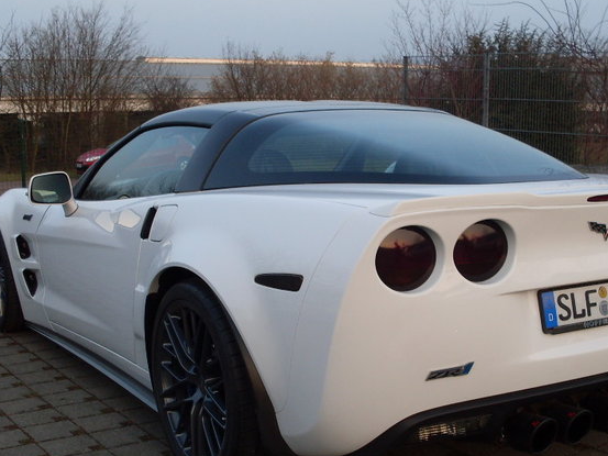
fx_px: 966
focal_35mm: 55
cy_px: 278
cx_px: 352
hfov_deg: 34.9
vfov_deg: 26.5
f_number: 2.8
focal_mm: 6.3
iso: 80
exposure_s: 1/180
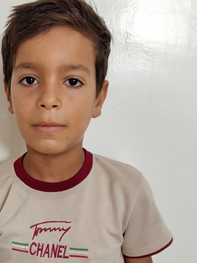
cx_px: 35
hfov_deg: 28.9
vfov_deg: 38.0
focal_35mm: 49
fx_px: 372
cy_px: 194
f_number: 2
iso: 91
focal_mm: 2.78
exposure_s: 1/50
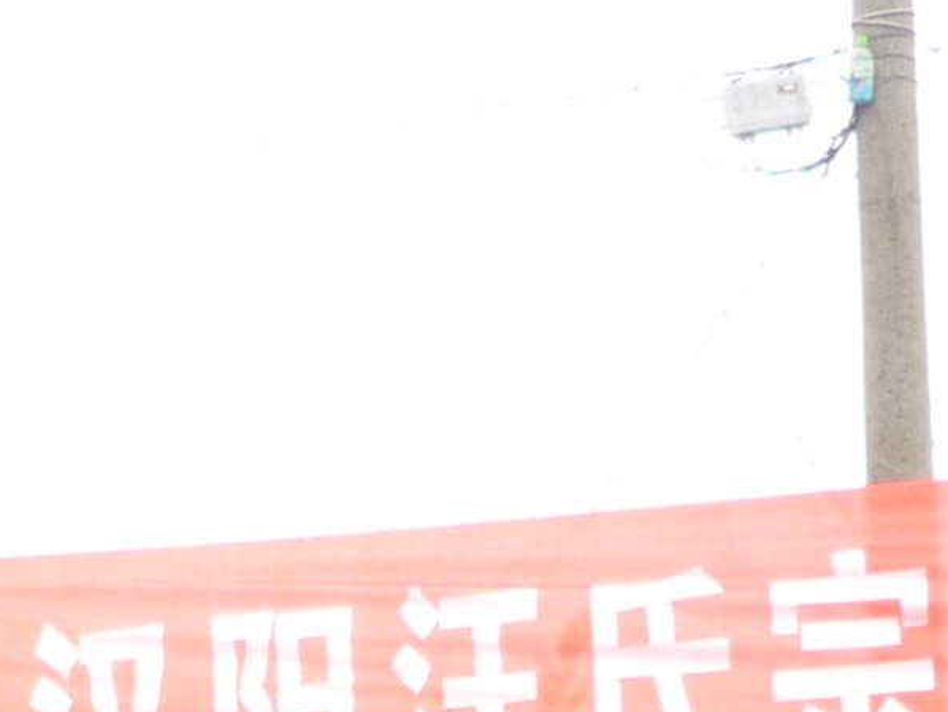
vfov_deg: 7.7
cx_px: -314
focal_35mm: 180
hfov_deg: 10.7
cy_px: 1705
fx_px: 4931
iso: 100
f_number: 2.8
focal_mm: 5.5
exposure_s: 1/100
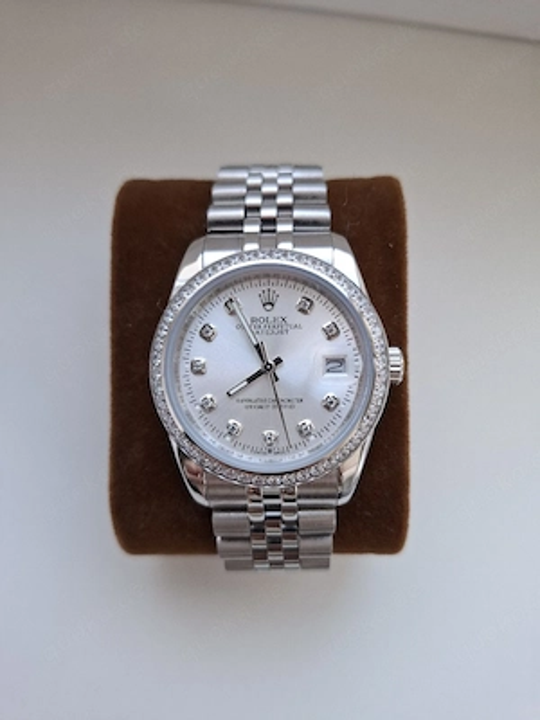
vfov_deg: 73.9
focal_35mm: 23
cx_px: 270
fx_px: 478
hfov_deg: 58.9
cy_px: 360
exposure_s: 1/100
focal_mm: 5.54
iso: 125
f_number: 1.8
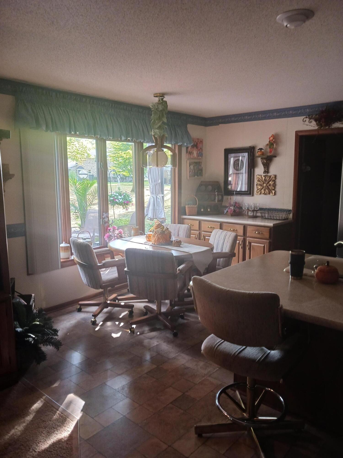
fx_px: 357
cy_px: 229
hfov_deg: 51.4
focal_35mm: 27
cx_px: 172
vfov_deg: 65.3
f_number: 1.8
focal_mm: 4
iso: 160
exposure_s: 1/30
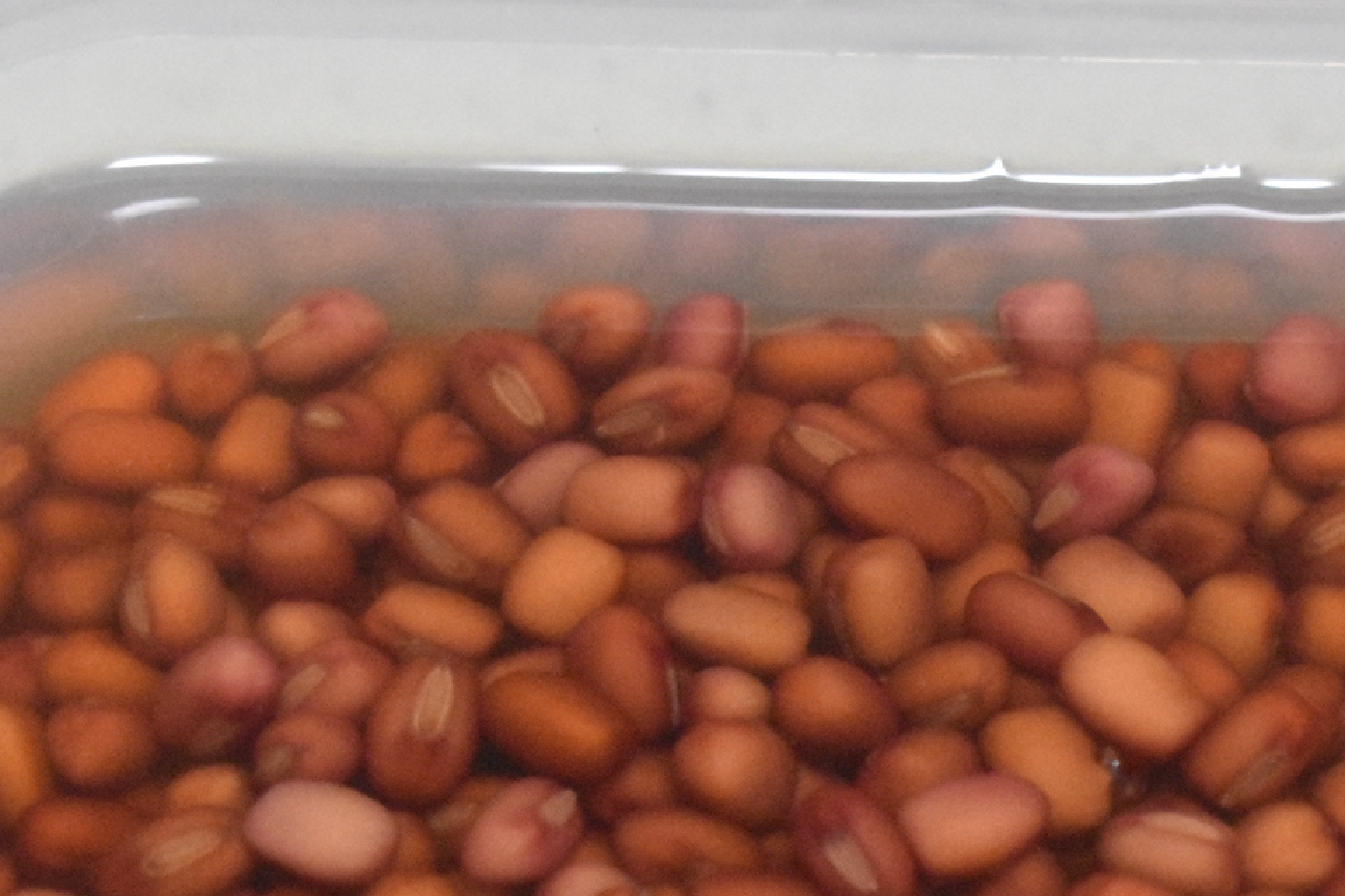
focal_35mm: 171
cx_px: 800
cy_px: 785
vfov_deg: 8.0
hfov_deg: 12.0
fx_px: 6388
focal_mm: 48
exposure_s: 1/80
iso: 8000
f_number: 5.3
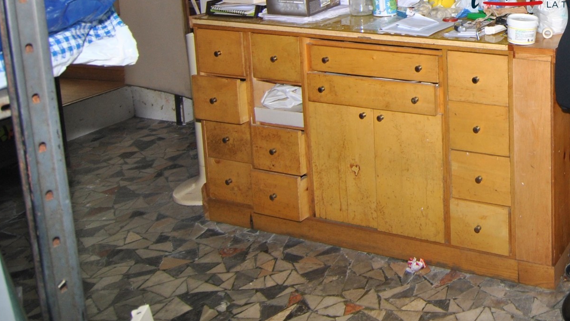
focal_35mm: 40
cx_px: 583
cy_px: -17
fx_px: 605
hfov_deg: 42.7
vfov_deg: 27.6
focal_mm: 12
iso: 200
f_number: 4
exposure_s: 1/60
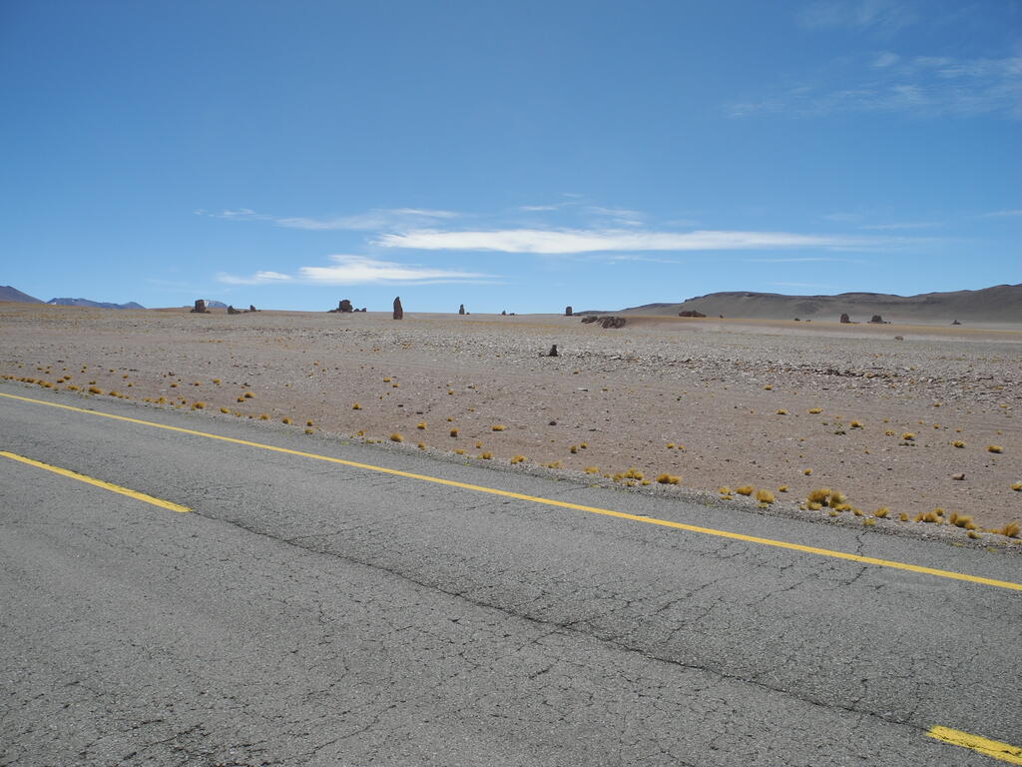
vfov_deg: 49.7
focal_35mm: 28
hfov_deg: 63.4
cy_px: 384
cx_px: 511
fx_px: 827
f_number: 5
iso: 100
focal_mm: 6
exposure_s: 1/800
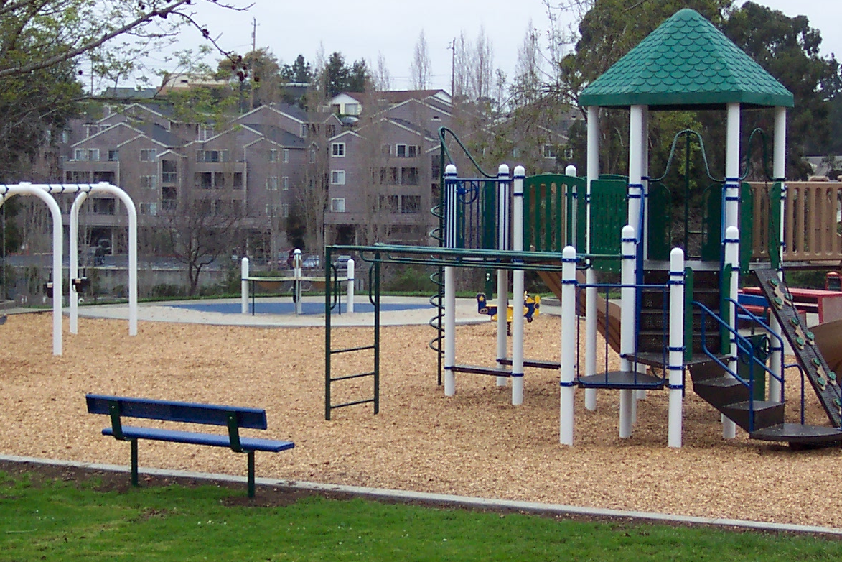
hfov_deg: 28.8
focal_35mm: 70
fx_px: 1637
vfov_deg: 19.4
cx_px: 493
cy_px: 244
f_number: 2.8
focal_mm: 8
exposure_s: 1/500
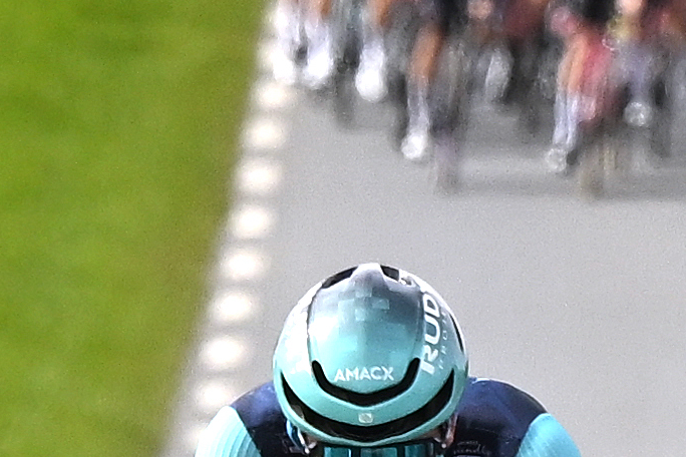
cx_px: 1737
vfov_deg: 0.6
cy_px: 330
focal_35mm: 2247
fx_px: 42814
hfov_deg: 0.9
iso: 500
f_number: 6.3
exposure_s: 1/2000
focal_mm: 190
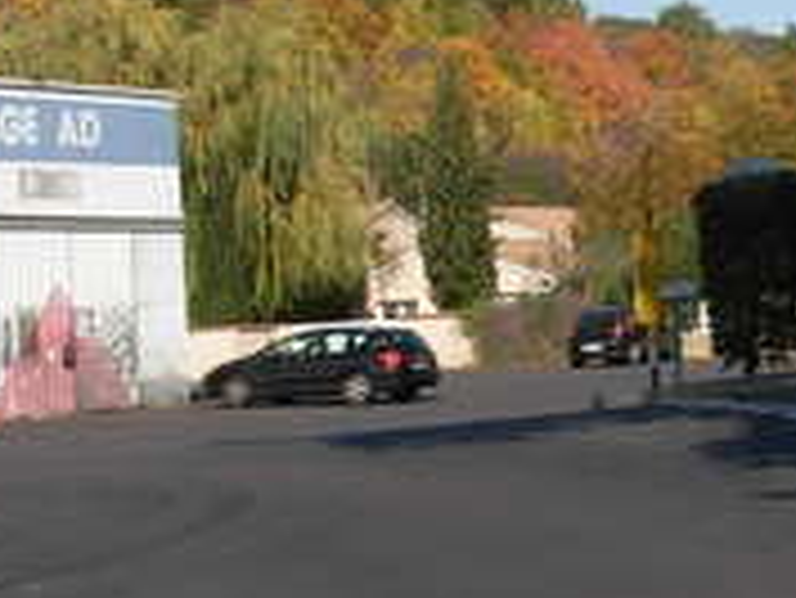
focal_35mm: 129
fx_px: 2968
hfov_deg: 15.2
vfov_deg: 11.5
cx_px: 634
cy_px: 270
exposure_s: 1/527
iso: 79
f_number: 4.9
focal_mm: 6.3
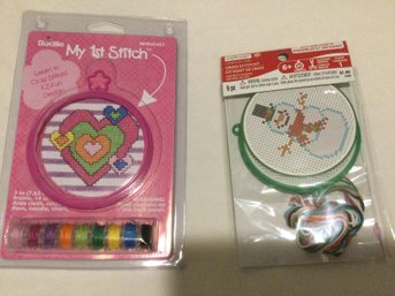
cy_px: 148
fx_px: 354
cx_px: 198
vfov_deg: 45.4
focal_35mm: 31
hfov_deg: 58.4
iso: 200
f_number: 2.4
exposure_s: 1/20
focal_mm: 3.3
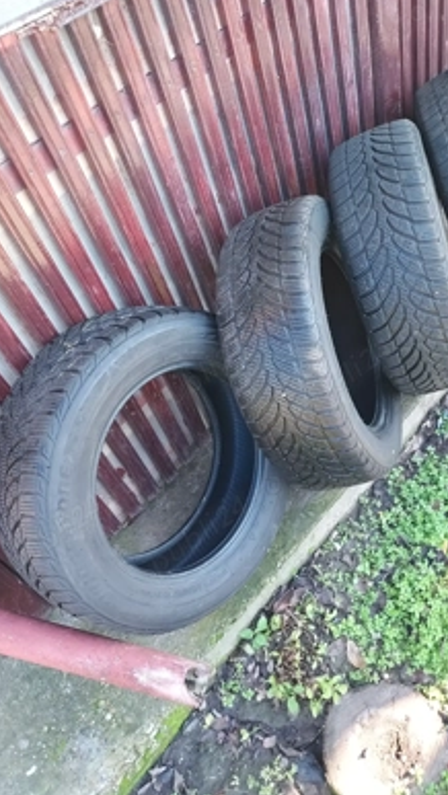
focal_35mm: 27
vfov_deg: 69.8
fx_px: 570
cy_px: 401
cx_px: 288
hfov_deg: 42.5
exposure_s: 1/50
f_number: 1.8
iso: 64
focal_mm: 4.6
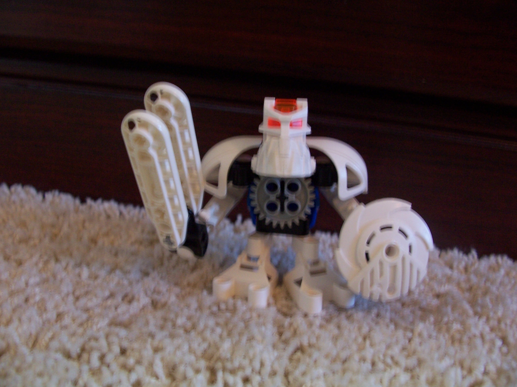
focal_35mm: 35
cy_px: 194
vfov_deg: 40.7
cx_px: 258
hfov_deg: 52.6
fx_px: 523
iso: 140
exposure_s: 1/8
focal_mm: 6
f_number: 2.8
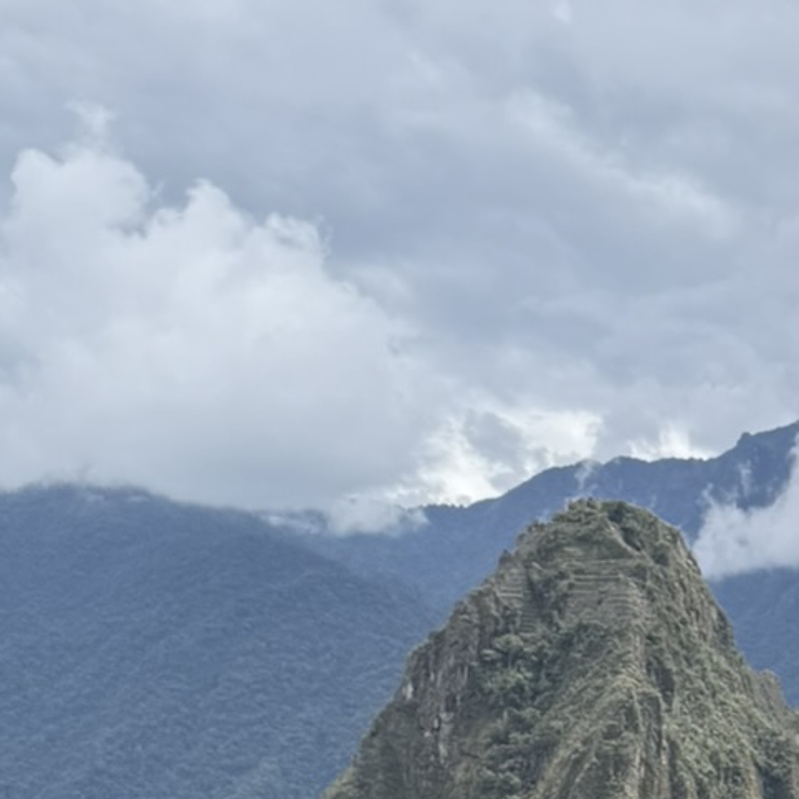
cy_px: 1165
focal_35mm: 90
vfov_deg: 17.5
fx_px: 2350
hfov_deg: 18.1
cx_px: 1024
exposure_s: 1/3279
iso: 80
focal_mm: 6.76
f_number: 1.78
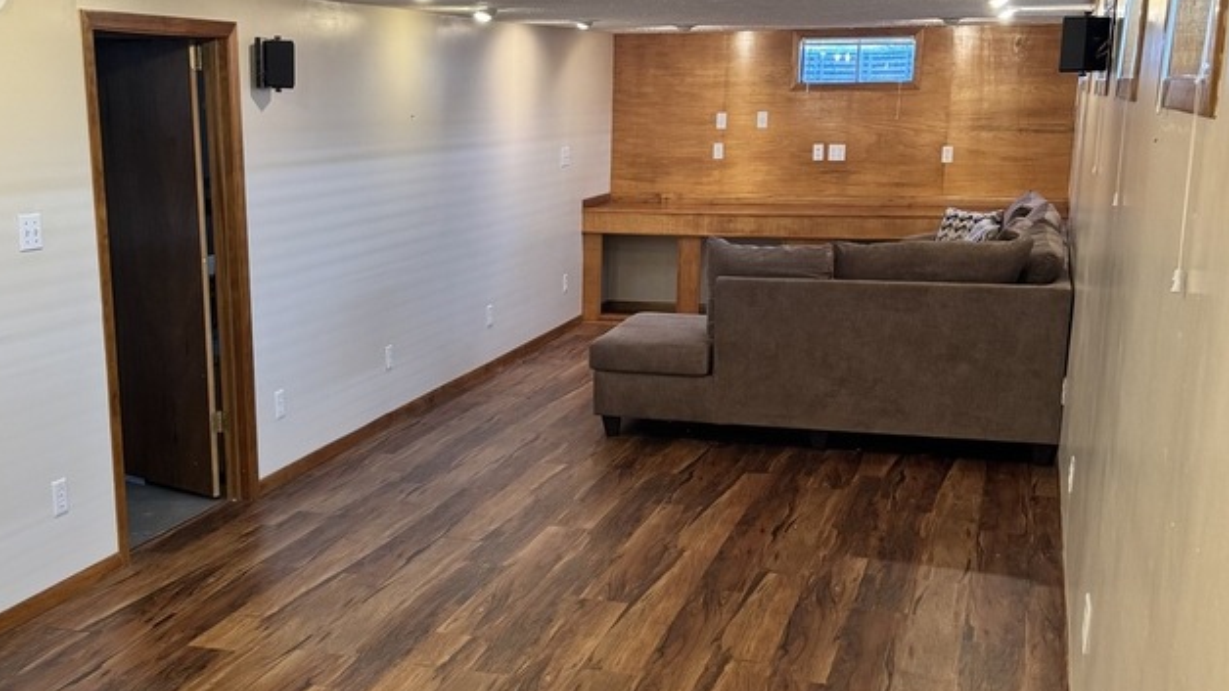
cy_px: 446
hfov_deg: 45.2
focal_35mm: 45
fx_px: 1466
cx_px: 493
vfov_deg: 26.4
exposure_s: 1/60
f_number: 1.78
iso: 200
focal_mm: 6.76
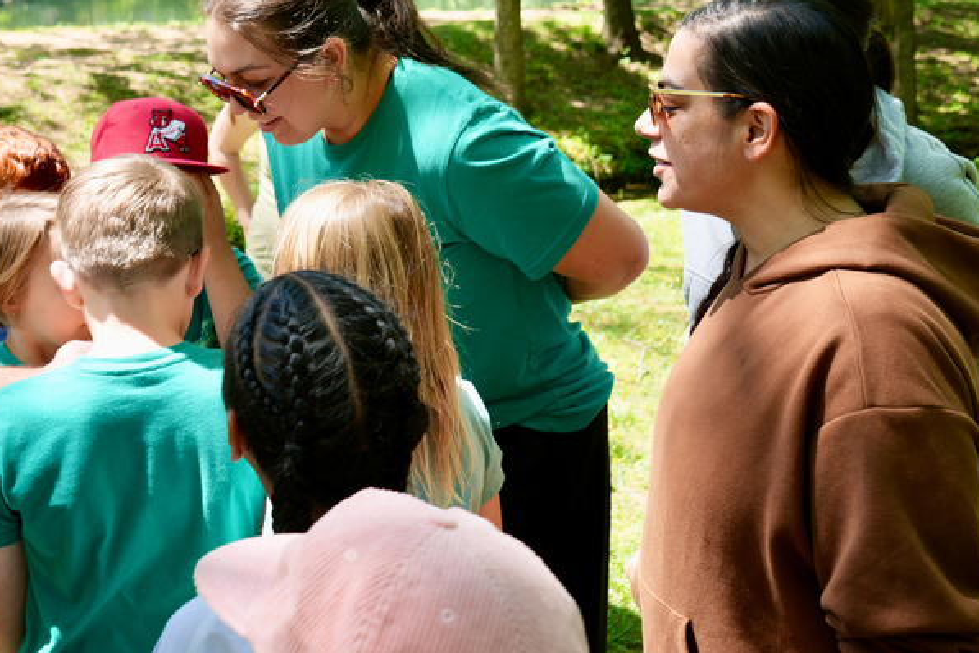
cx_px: 343
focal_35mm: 48
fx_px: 1305
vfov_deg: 27.5
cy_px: 126
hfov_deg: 40.7
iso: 100
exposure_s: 1/100
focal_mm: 28
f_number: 5.6
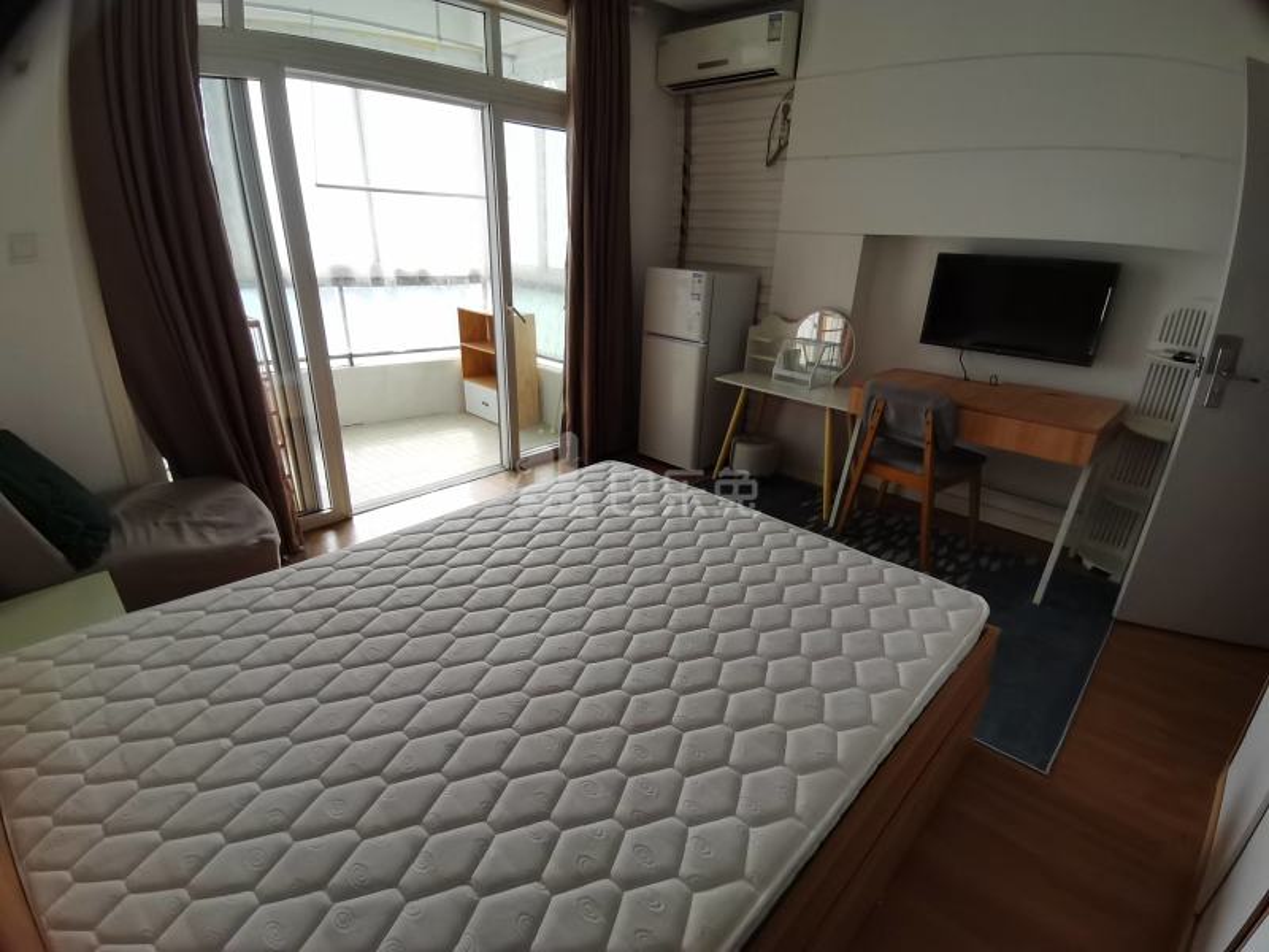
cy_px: 476
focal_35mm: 17
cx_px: 634
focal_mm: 1.78
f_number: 2.4
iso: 50
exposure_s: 1/210
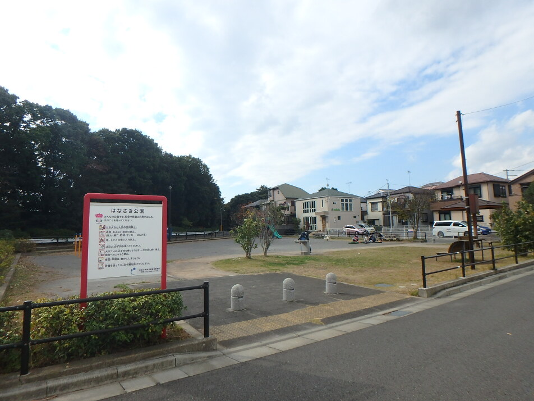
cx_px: 267
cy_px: 200
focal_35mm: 21
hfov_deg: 79.0
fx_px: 324
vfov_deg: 63.4
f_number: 3.5
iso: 125
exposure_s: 1/1000
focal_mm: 3.7
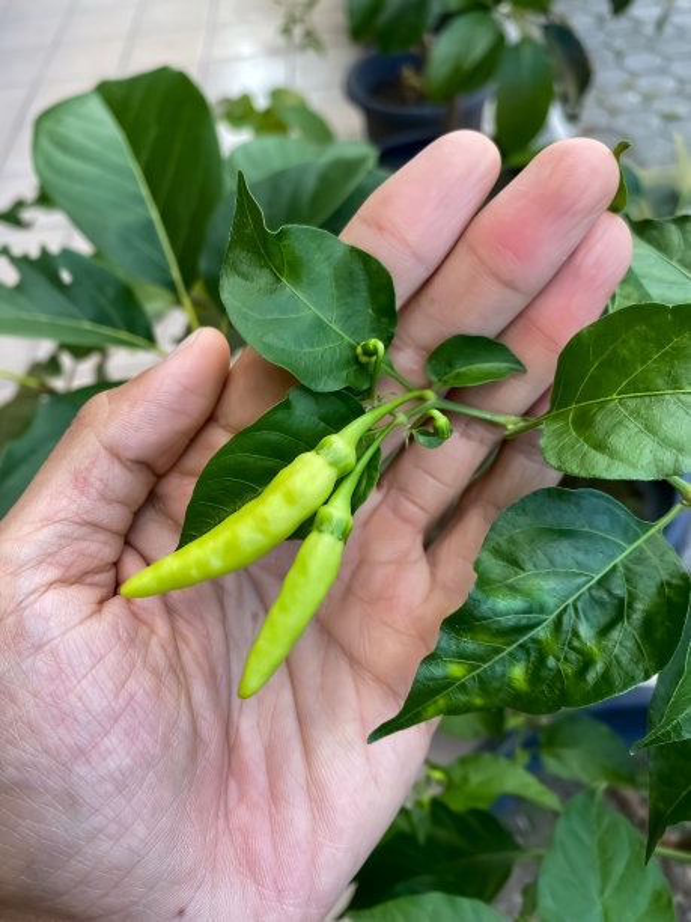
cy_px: 461
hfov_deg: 53.1
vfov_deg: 67.3
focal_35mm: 26
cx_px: 346
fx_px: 692
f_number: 1.8
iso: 32
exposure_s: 1/170
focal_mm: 4.25
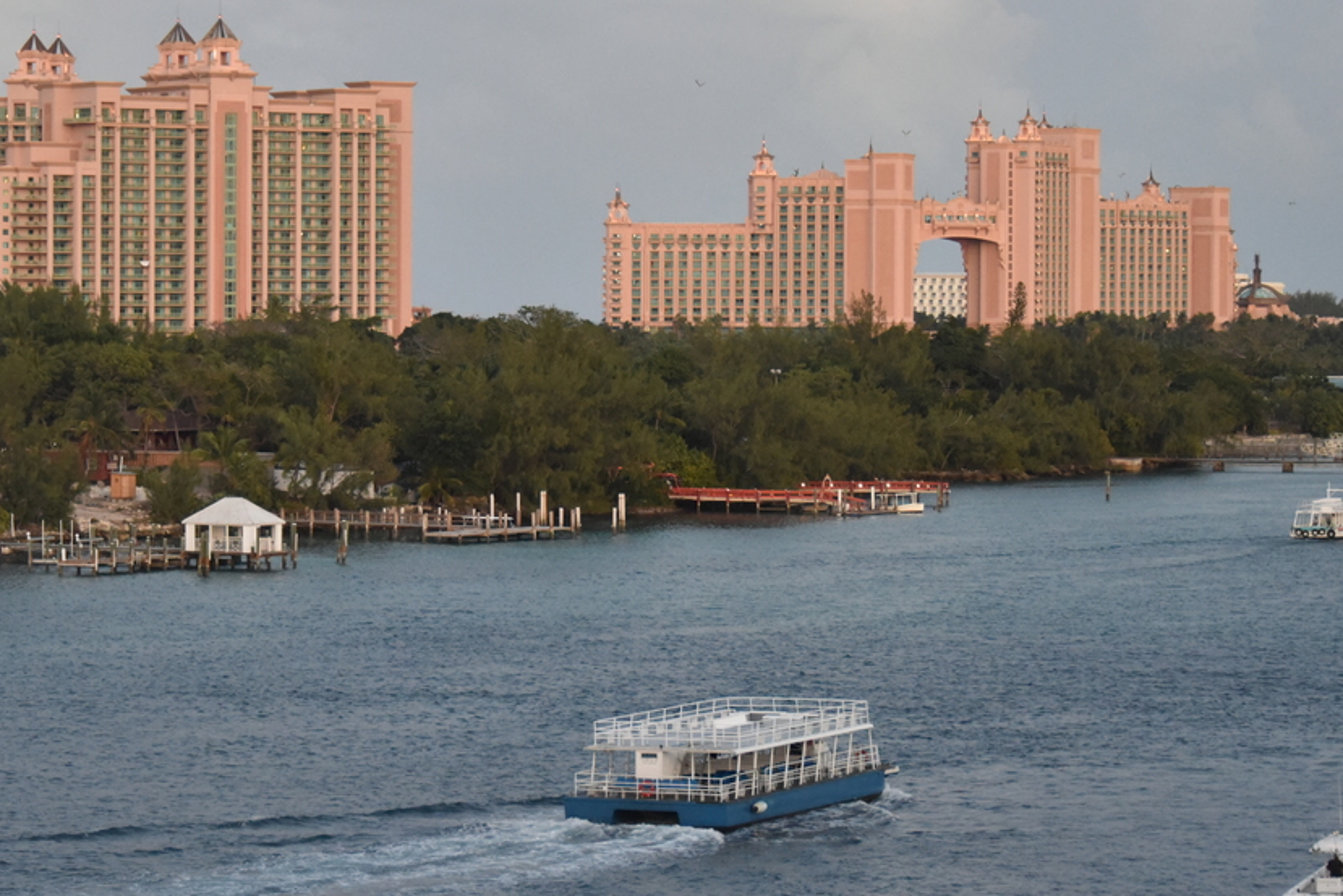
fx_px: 5186
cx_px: 541
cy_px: 355
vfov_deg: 9.9
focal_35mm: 139
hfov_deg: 14.7
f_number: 5.3
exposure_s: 1/200
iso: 4000
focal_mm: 90
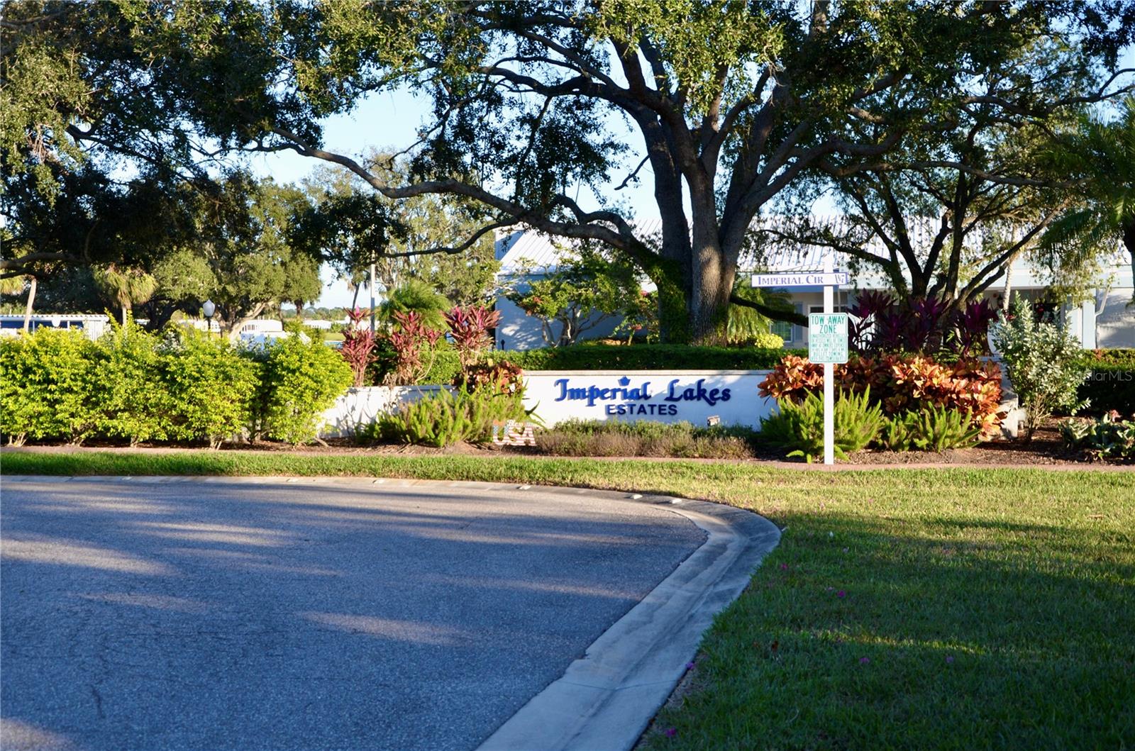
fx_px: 1604
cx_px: 568
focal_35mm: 51
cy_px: 376
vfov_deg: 26.4
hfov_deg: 39.0
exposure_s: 1/200
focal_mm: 34
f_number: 7.1
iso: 200
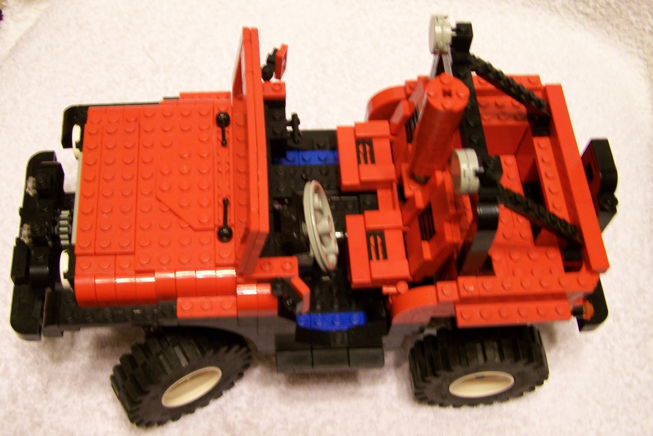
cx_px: 326
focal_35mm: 50
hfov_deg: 39.6
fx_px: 907
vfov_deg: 27.0
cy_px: 228
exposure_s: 1/3.2
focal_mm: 8
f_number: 3
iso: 80
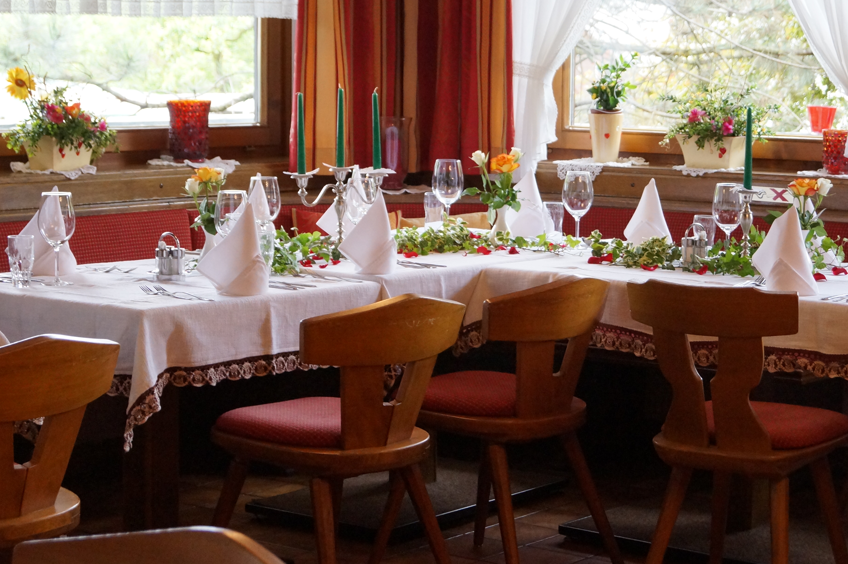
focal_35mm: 90
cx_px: 547
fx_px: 2118
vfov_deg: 15.2
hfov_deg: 22.6
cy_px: 253
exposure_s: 1/80
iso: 1250
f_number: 5.6
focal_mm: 45
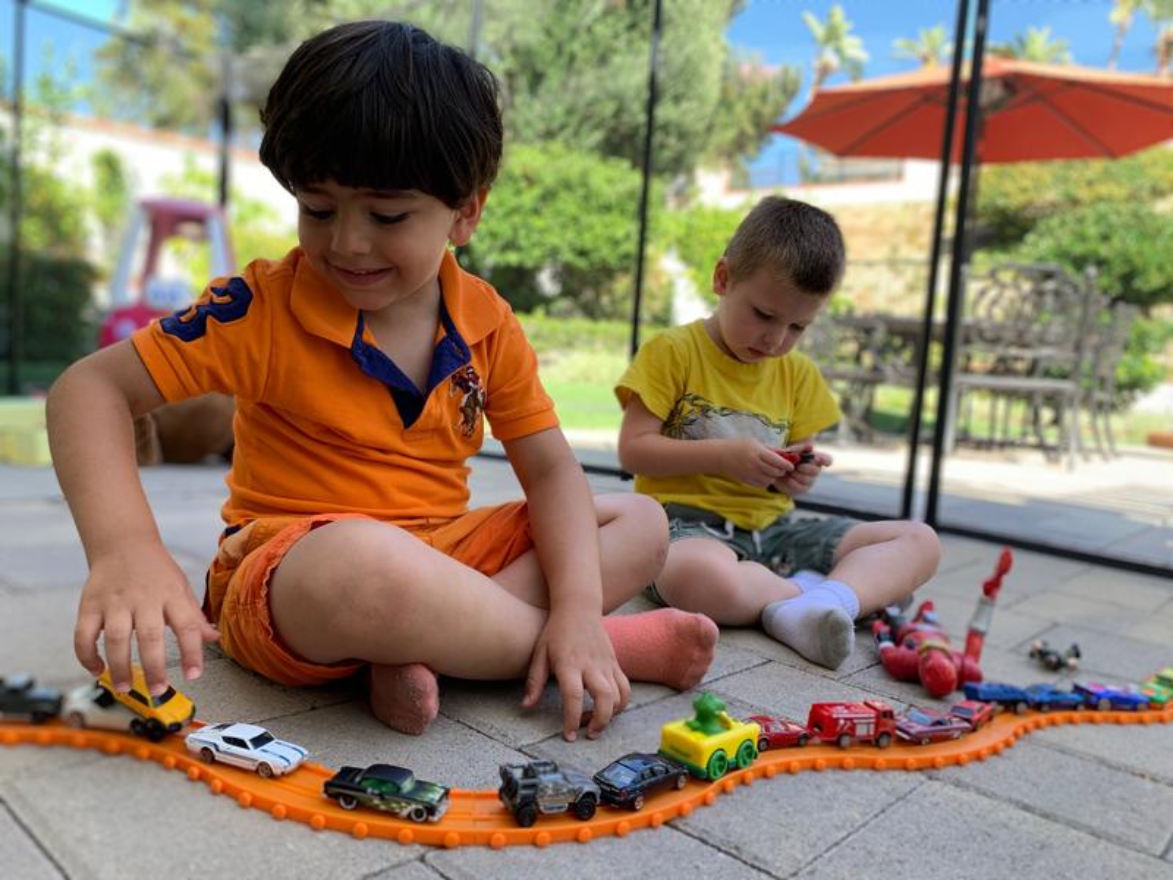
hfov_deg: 67.3
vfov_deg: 53.1
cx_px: 586
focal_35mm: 26
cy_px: 440
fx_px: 881
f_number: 1.8
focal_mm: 4.25
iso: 25
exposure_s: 1/122
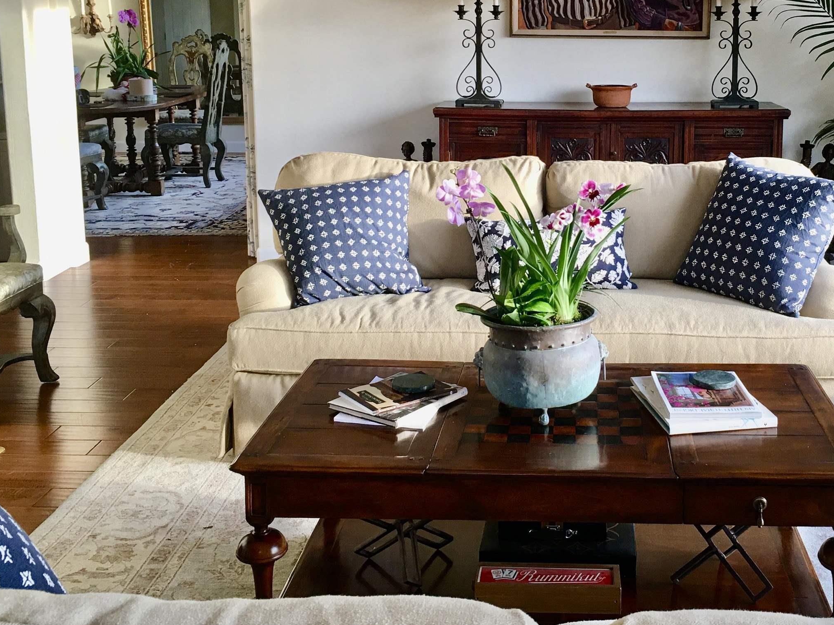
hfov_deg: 42.4
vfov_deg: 32.6
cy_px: 203
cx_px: 551
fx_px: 1060
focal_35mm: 44
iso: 25
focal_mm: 4.15
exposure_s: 1/30
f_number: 2.2
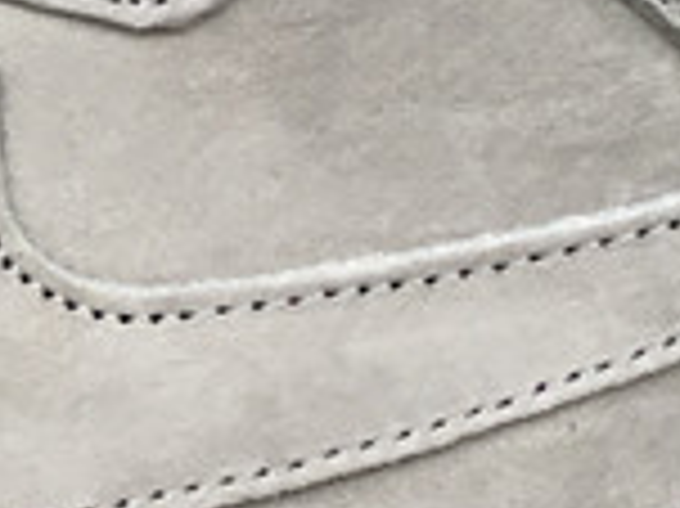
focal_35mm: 185
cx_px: -545
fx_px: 3631
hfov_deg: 10.1
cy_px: -43
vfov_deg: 8.0
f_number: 2.4
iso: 25
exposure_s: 1/100
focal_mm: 3.3
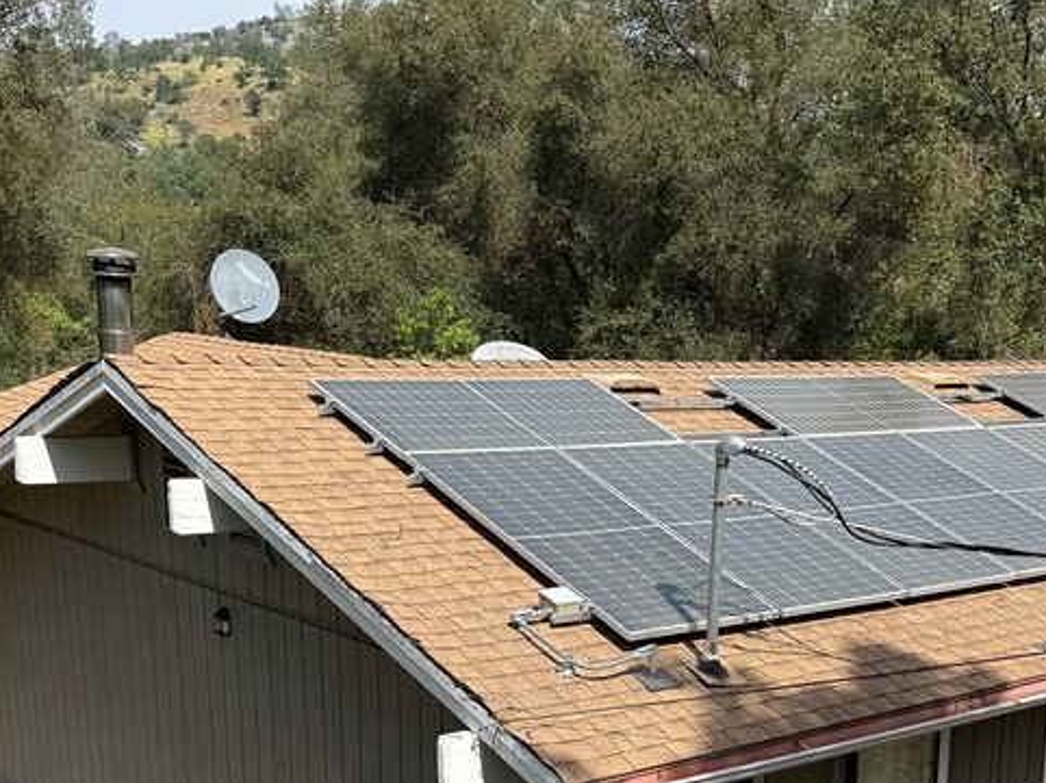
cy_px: 709
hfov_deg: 36.6
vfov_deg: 27.5
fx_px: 1540
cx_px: 781
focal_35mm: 51
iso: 80
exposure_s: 1/3584
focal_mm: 6.76
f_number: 1.78
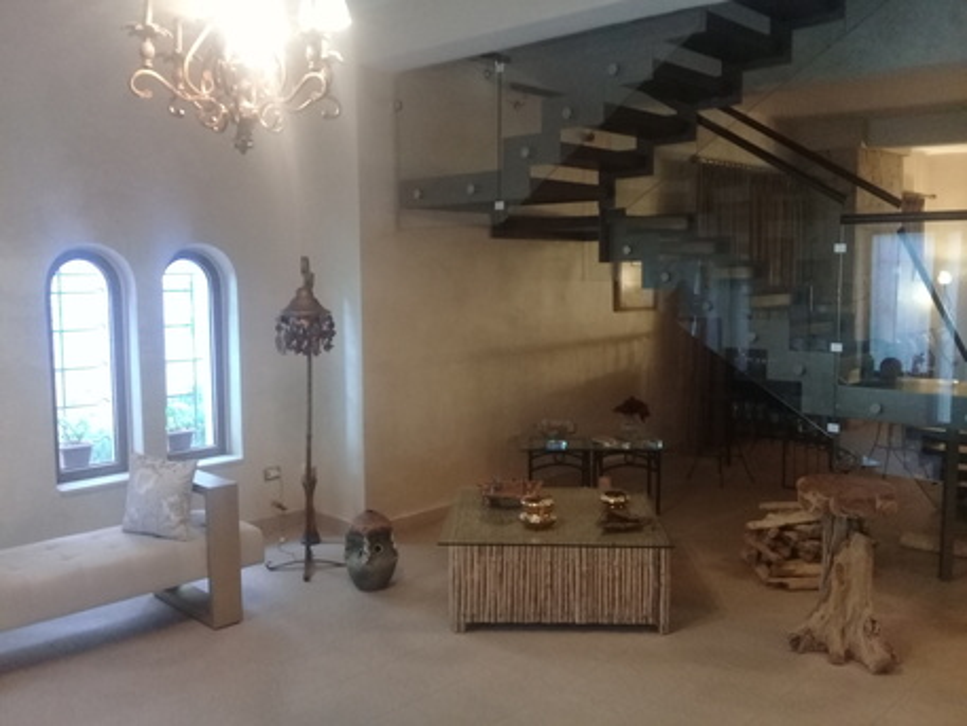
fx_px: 866
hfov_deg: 58.3
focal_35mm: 31
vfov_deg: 45.5
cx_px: 484
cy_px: 363
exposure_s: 1/17
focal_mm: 3.3
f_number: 2.2
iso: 200
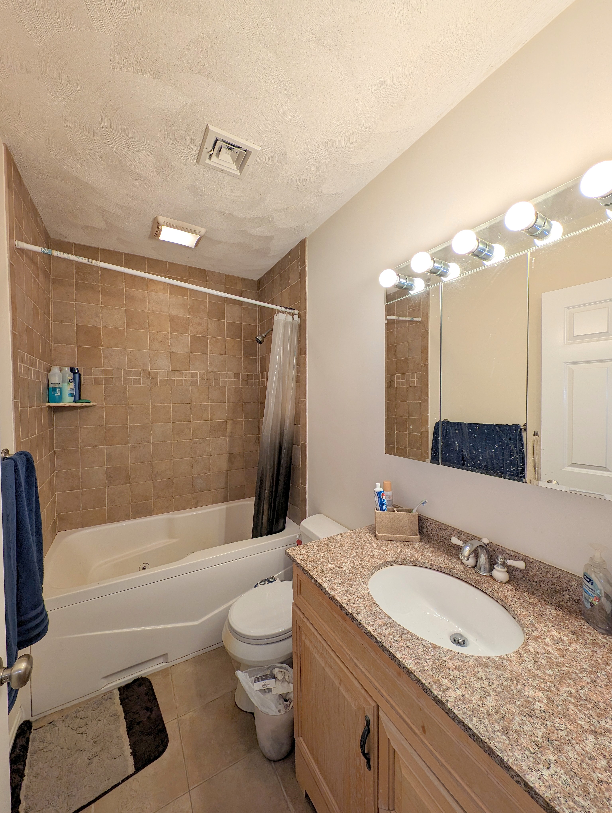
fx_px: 282
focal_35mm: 12
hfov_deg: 94.6
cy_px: 406
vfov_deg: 110.5
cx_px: 306
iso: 64
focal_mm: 2.23
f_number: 1.95
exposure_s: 1/120
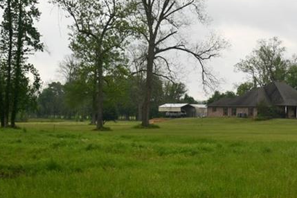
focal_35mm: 86
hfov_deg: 23.0
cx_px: 269
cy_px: 94
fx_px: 709
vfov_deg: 15.8
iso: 100
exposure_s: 1/250
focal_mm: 24
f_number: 5.6
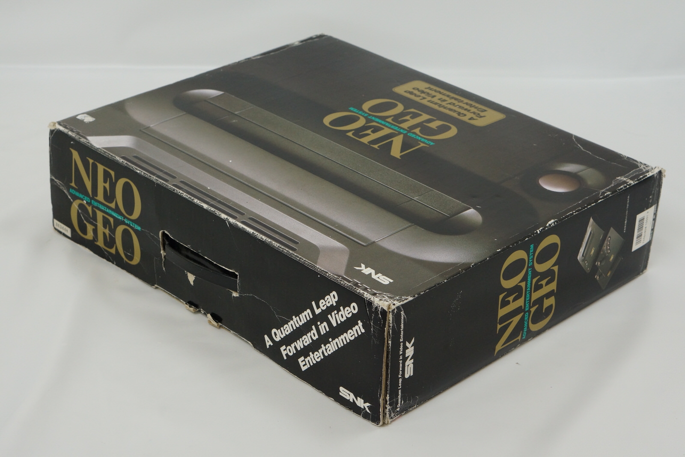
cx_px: 342
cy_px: 228
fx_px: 1427
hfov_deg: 27.0
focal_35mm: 75
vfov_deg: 18.2
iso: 800
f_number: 7.1
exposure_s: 1/80
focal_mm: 50
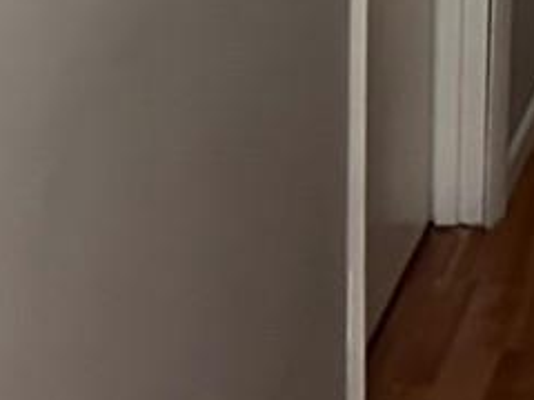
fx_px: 2468
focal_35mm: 160
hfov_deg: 11.6
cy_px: -671
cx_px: 903
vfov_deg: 8.3
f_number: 1.78
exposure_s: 1/40
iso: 640
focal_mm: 6.86
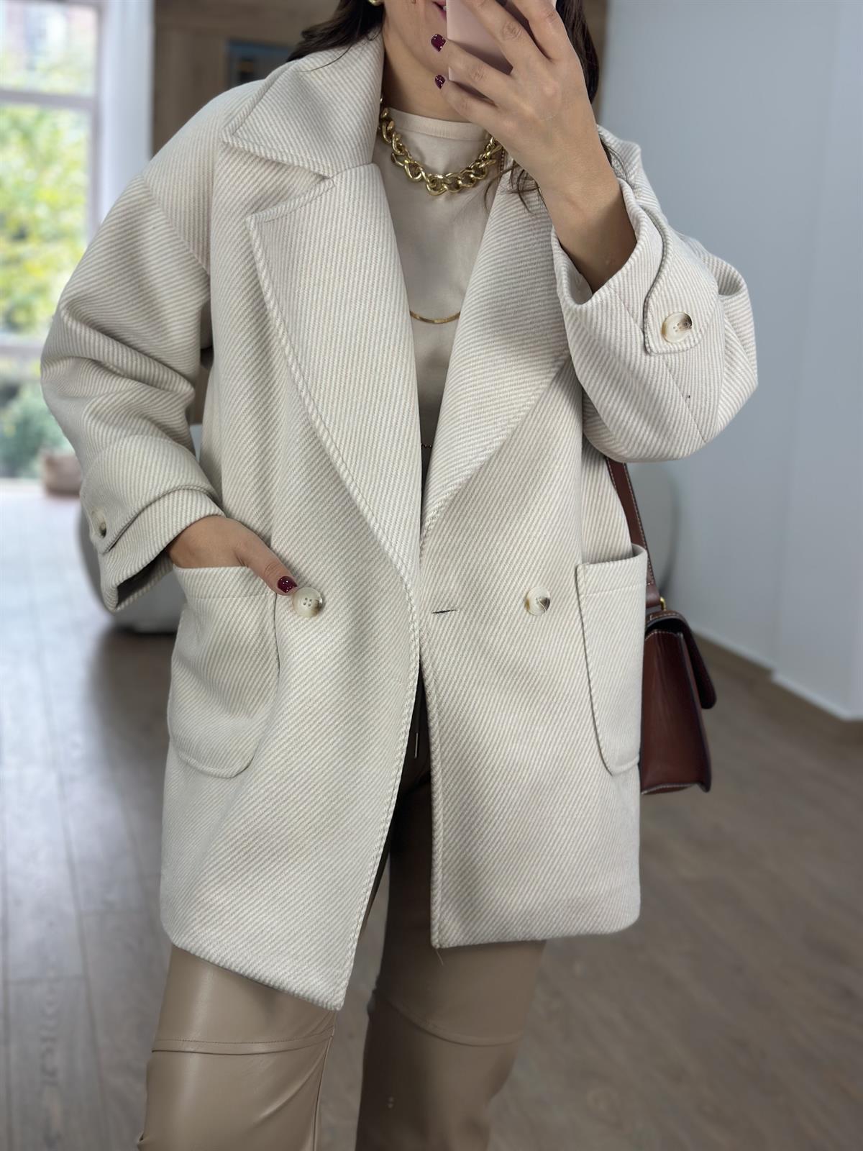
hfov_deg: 30.3
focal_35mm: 48
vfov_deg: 39.7
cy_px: 576
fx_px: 1596
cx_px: 432
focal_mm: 6.86
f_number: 1.78
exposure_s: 1/264
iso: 80
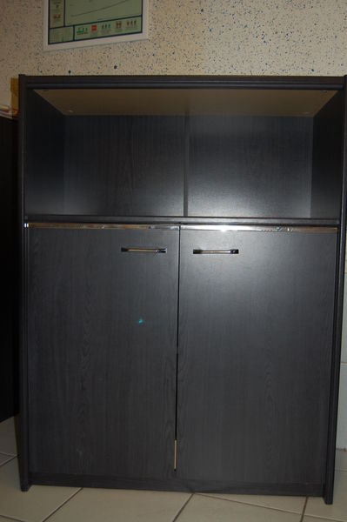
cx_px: 174
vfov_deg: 53.2
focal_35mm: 36
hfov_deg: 36.8
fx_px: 521
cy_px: 261
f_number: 4
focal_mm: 24
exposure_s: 1/60
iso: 400
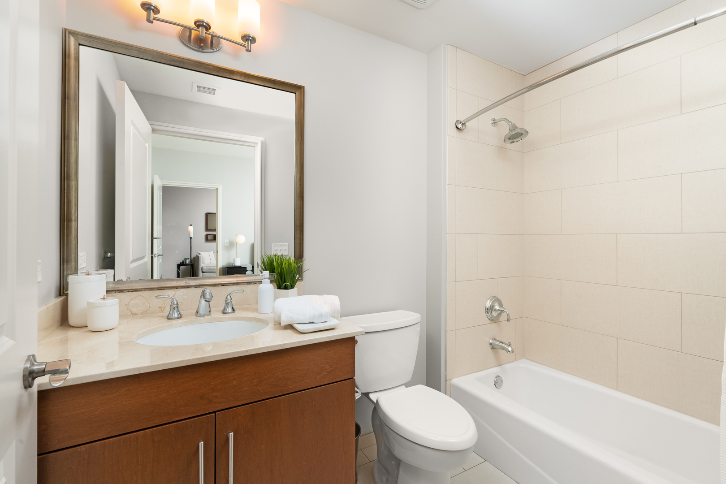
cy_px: 242
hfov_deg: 96.7
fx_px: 323
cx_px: 363
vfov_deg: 73.7
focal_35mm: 16
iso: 400
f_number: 11
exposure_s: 1/80
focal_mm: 16
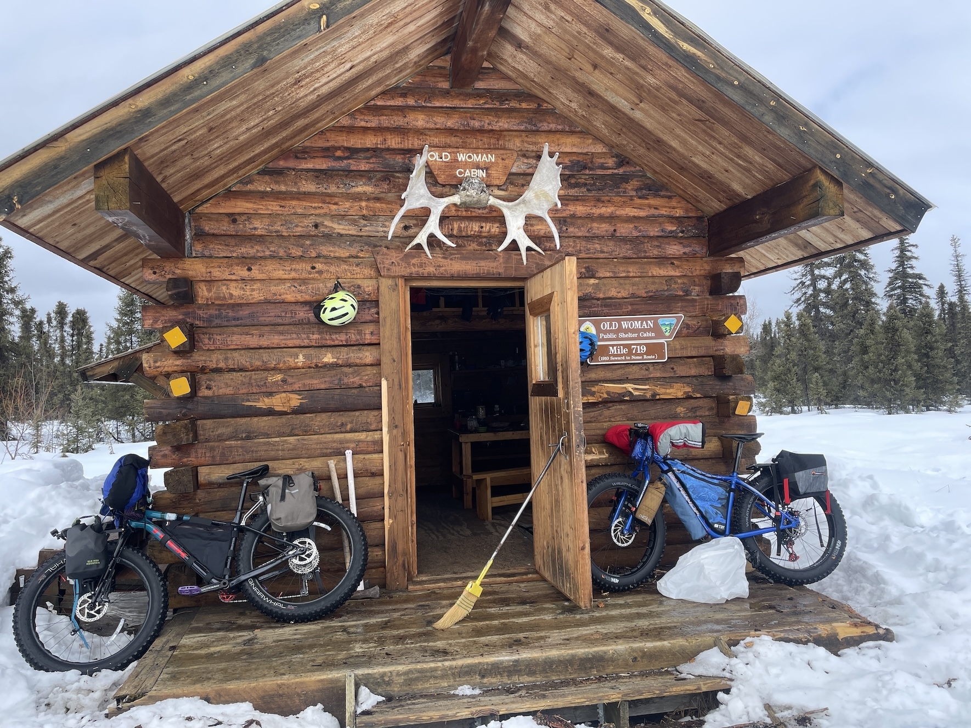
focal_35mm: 26
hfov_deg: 67.3
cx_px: 486
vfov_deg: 53.1
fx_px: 729
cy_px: 364
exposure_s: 1/1511
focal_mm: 4.2
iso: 32
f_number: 1.6
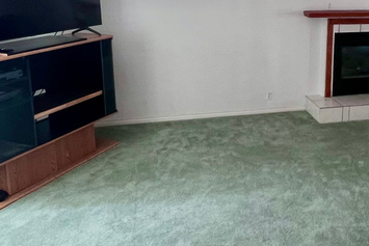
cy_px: 56
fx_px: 400
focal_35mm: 39
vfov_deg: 33.4
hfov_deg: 47.8
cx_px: 274
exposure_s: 1/60
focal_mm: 1.57
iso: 250
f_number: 1.8
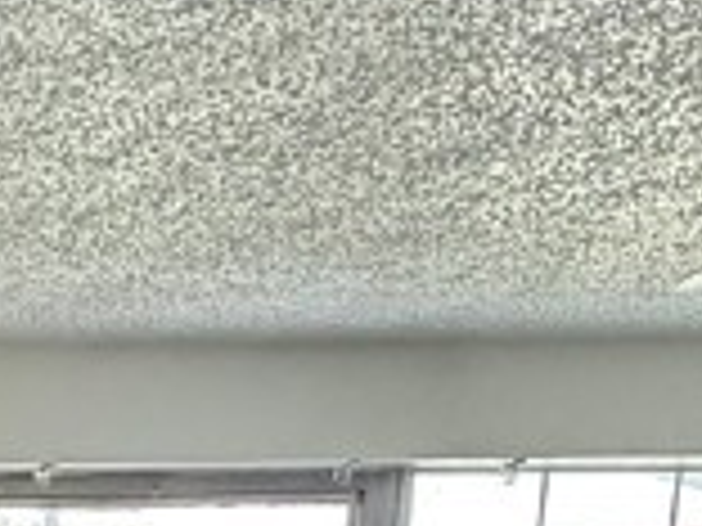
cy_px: 1083
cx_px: -783
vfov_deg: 13.5
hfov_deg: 15.8
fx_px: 1866
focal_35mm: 92
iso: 320
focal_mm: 2.22
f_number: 2.2
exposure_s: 1/89
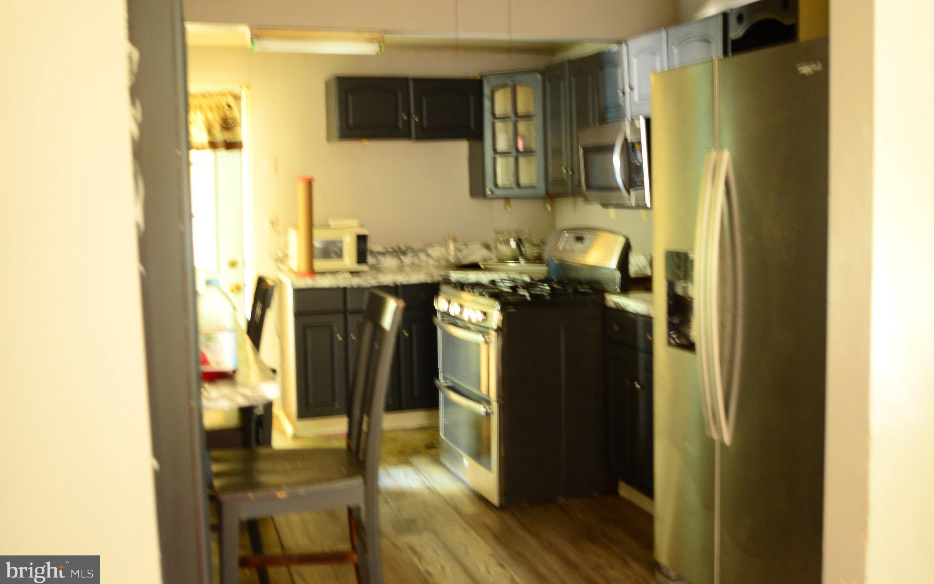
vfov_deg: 34.4
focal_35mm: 37
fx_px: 942
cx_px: 470
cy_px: 276
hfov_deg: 52.7
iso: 1000
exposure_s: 1.6
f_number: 2.8
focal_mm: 24
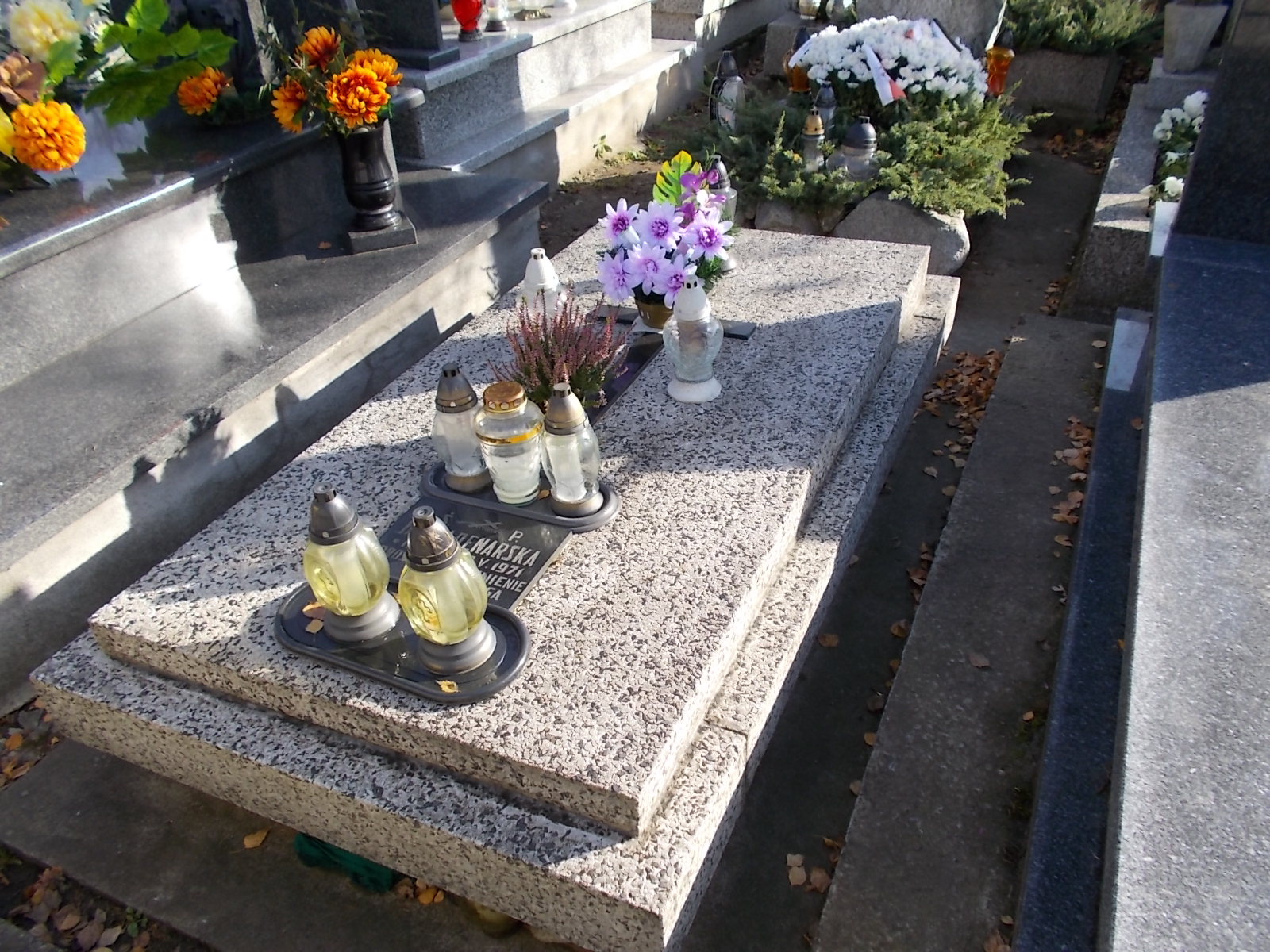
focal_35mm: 26
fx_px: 954
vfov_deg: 53.1
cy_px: 476
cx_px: 635
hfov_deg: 67.3
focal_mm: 4.6
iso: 80
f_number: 3.2
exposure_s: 1/320
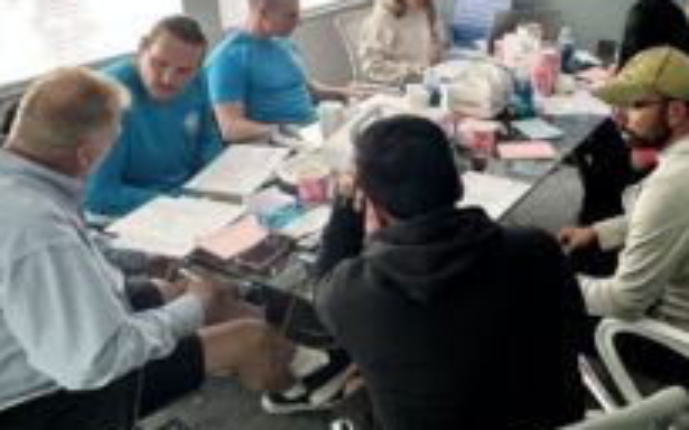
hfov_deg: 62.4
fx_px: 544
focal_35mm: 29
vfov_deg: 42.5
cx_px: 481
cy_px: 141
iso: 125
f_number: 2.2
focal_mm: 2.22
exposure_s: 1/120
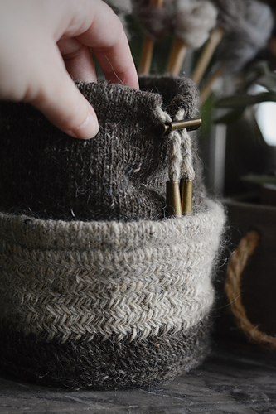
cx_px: 138
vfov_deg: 27.0
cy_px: 207
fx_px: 863
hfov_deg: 18.2
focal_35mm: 75
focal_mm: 50
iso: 4000
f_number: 3.2
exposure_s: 1/60
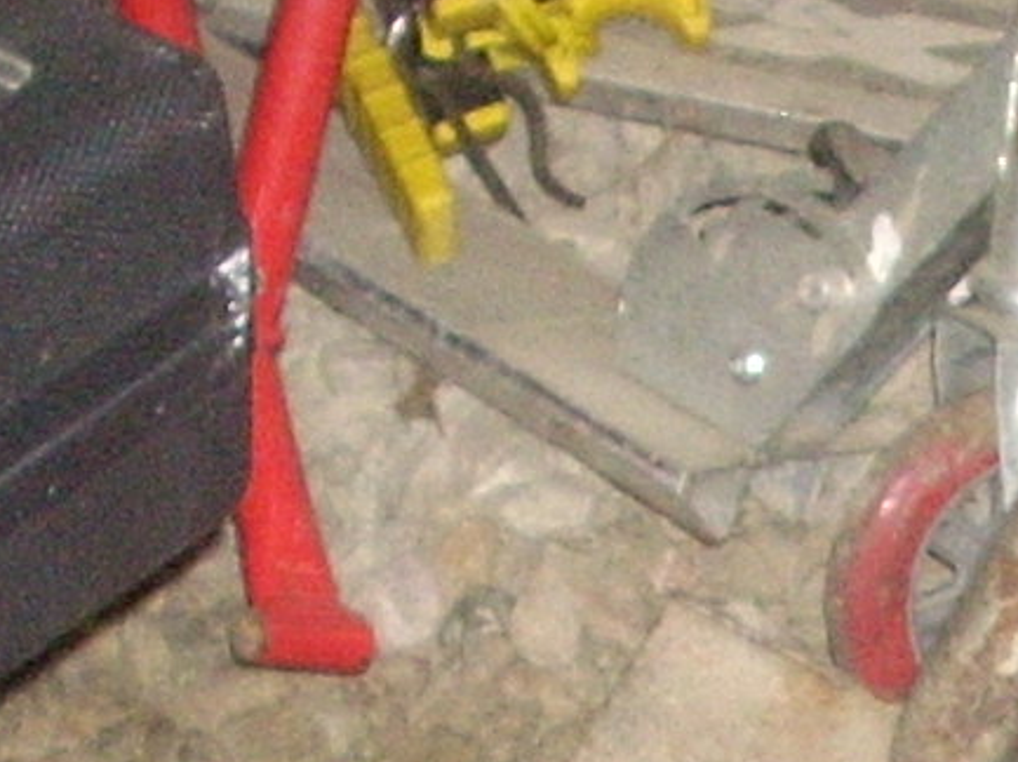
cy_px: 1223
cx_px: 1401
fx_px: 6435
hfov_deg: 8.9
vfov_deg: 6.7
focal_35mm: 219
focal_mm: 6.2
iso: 259
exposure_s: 1/60
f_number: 2.8
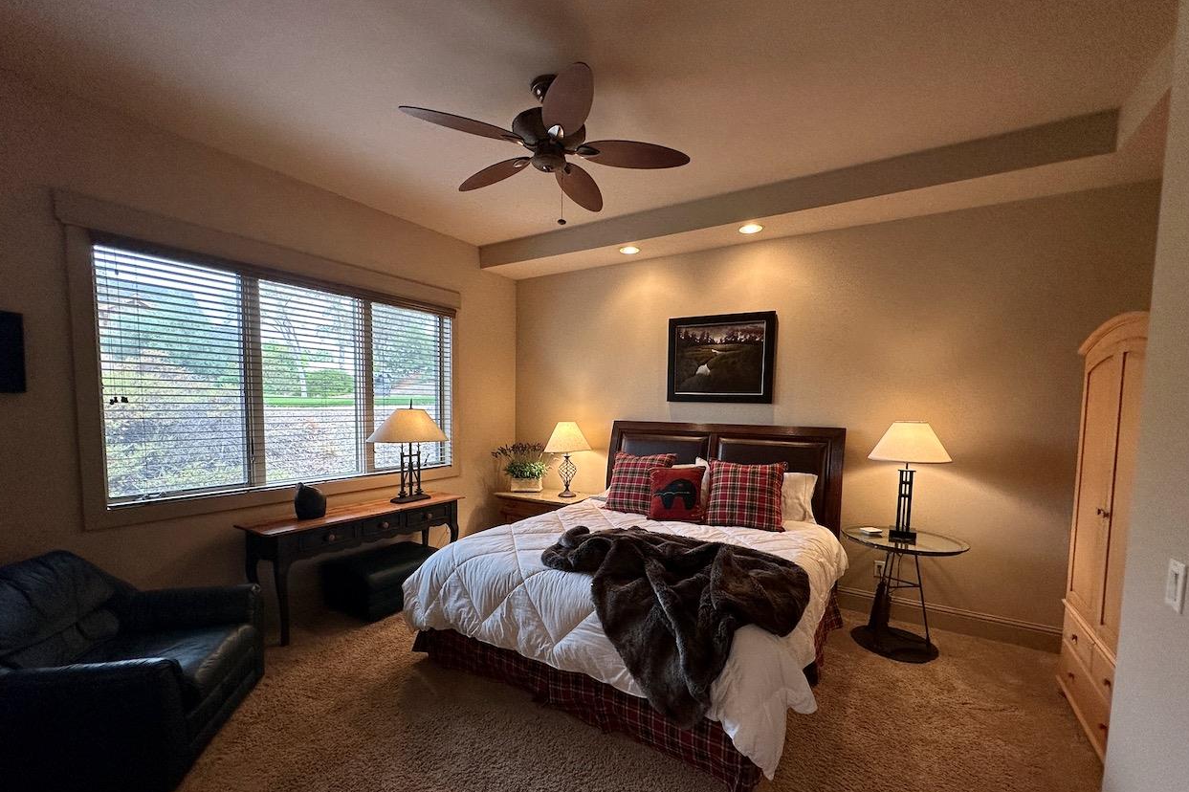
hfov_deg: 100.4
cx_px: 605
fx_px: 495
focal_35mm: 15
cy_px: 438
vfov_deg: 77.0
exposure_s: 1/120
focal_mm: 2.22
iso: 160
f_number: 2.2
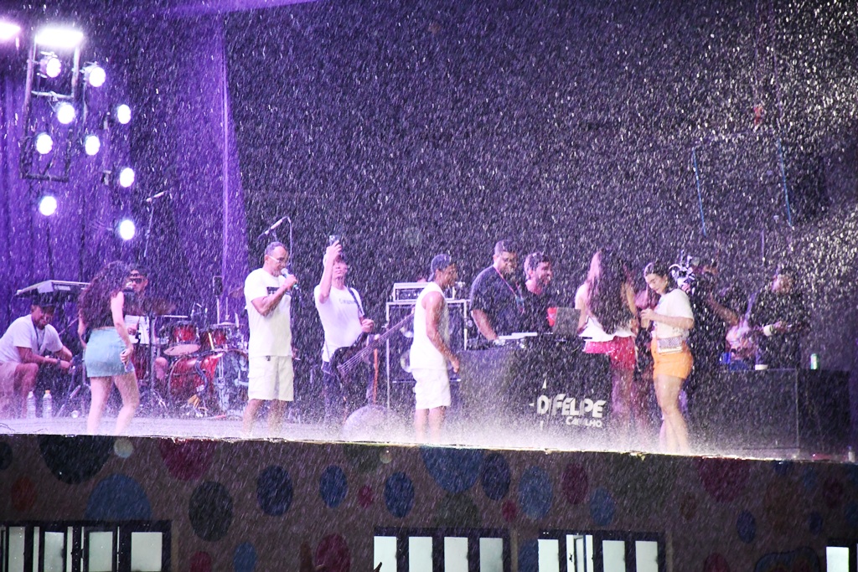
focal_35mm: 210
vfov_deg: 6.5
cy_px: 286
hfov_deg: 9.8
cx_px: 429
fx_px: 5005
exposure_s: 1/250
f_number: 5.6
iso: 6400
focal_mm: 140
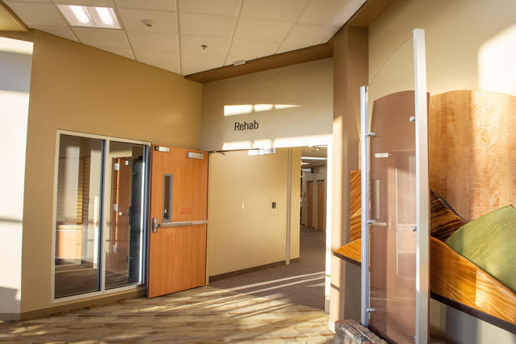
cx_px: 258
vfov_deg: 48.0
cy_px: 172
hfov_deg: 67.4
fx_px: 387
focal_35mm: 27
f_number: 7.1
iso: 1600
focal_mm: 18
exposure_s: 1/100
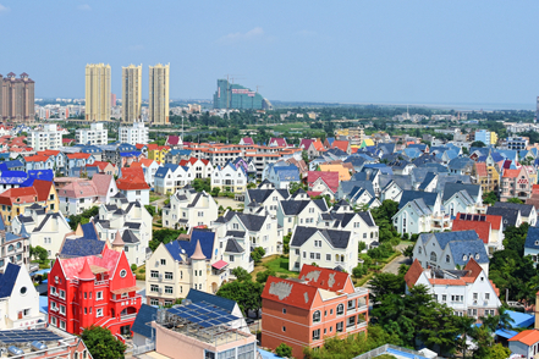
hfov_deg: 39.9
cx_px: 187
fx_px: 734
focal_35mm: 49
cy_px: 129
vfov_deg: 27.4
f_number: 8
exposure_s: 1/800
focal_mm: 18
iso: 200
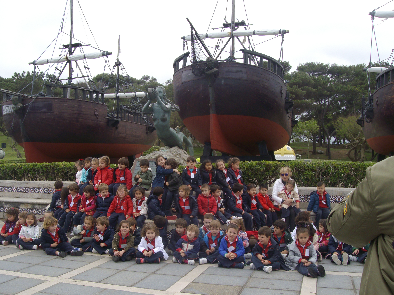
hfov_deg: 51.4
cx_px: 197
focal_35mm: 36
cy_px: 148
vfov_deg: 39.7
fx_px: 410
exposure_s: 1/320
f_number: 4.8
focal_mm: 6
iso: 80
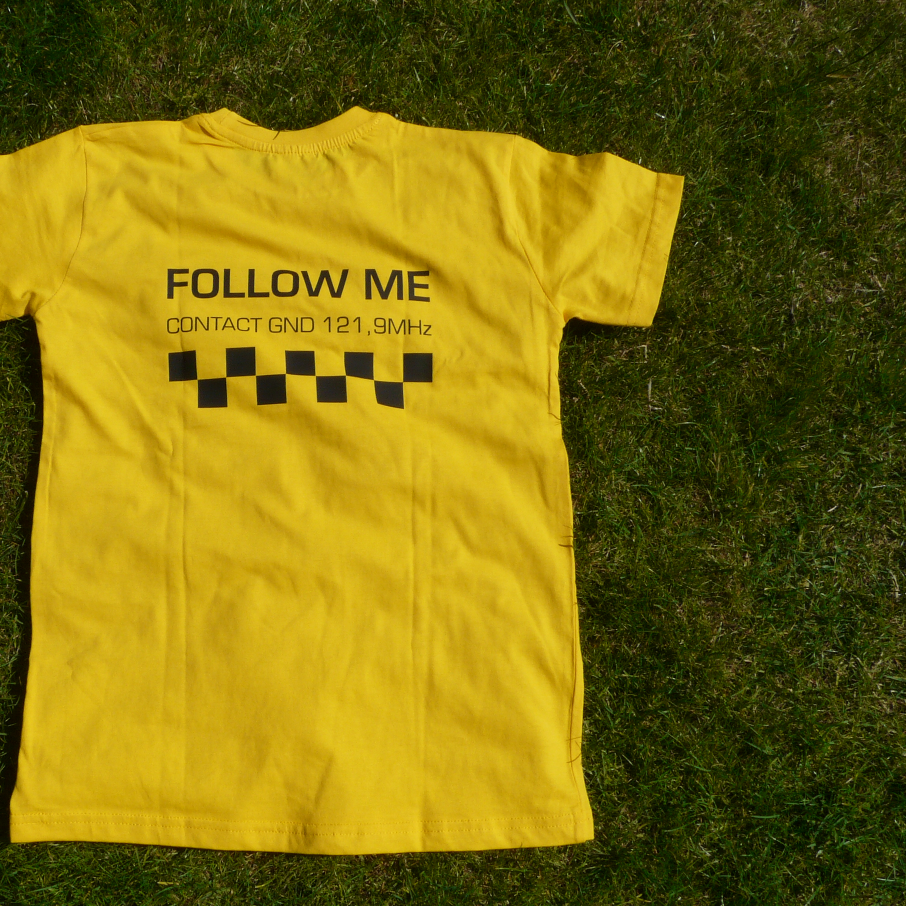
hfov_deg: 46.6
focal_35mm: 35
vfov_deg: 47.2
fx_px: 1036
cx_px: 314
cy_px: 480
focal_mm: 4.6
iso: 100
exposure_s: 1/640
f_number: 8
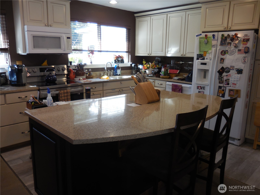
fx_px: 210
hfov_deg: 63.4
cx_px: 130
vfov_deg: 49.7
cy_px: 98
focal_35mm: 28
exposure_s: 1/40
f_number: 3.5
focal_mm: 5
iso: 125
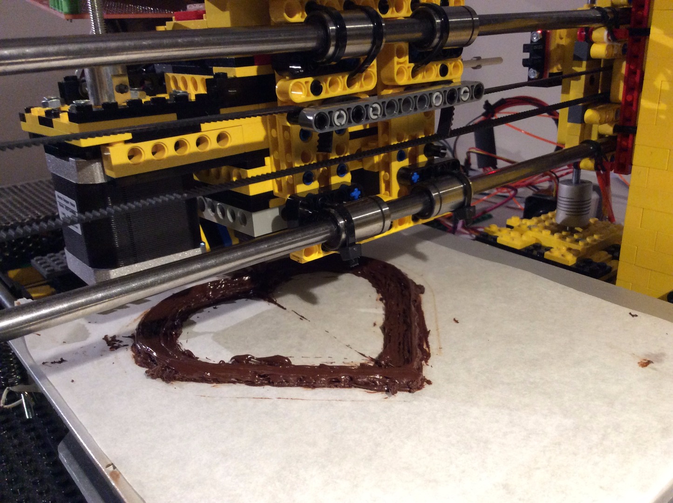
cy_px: 252
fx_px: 621
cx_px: 336
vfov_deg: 44.1
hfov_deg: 56.9
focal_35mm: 32
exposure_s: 1/25
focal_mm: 3.3
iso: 160
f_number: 2.4
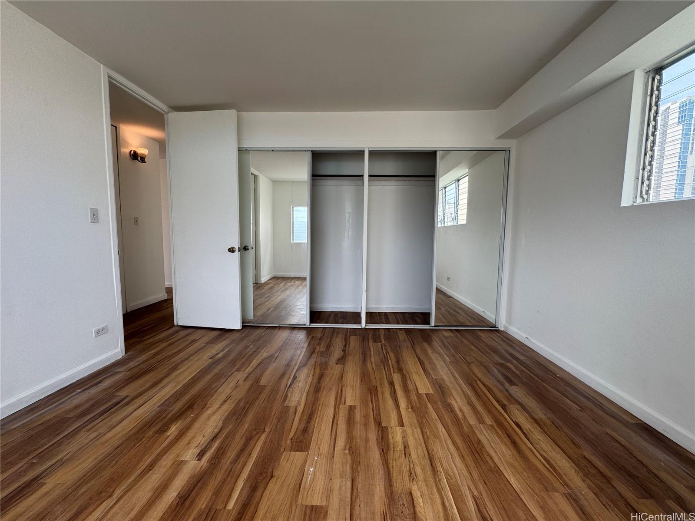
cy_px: 260
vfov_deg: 85.7
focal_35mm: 14
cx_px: 348
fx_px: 281
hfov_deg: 102.1
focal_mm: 2.22
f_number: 2.2
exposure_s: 1/171
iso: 40
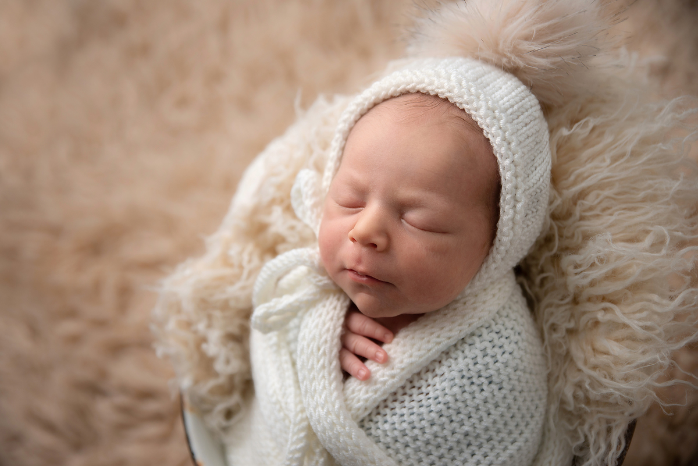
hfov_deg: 39.6
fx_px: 970
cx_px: 349
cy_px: 233
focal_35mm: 50
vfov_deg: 27.0
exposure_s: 1/200
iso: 250
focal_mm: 50
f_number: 3.2
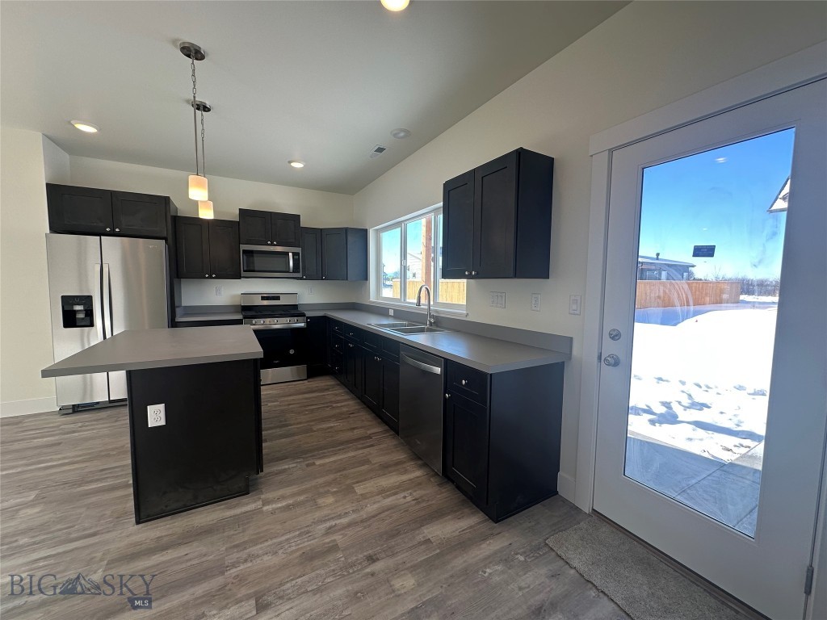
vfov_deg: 85.7
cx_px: 414
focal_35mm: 14
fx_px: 334
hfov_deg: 102.1
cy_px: 310
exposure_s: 1/123
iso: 40
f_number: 2.2
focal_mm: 2.22
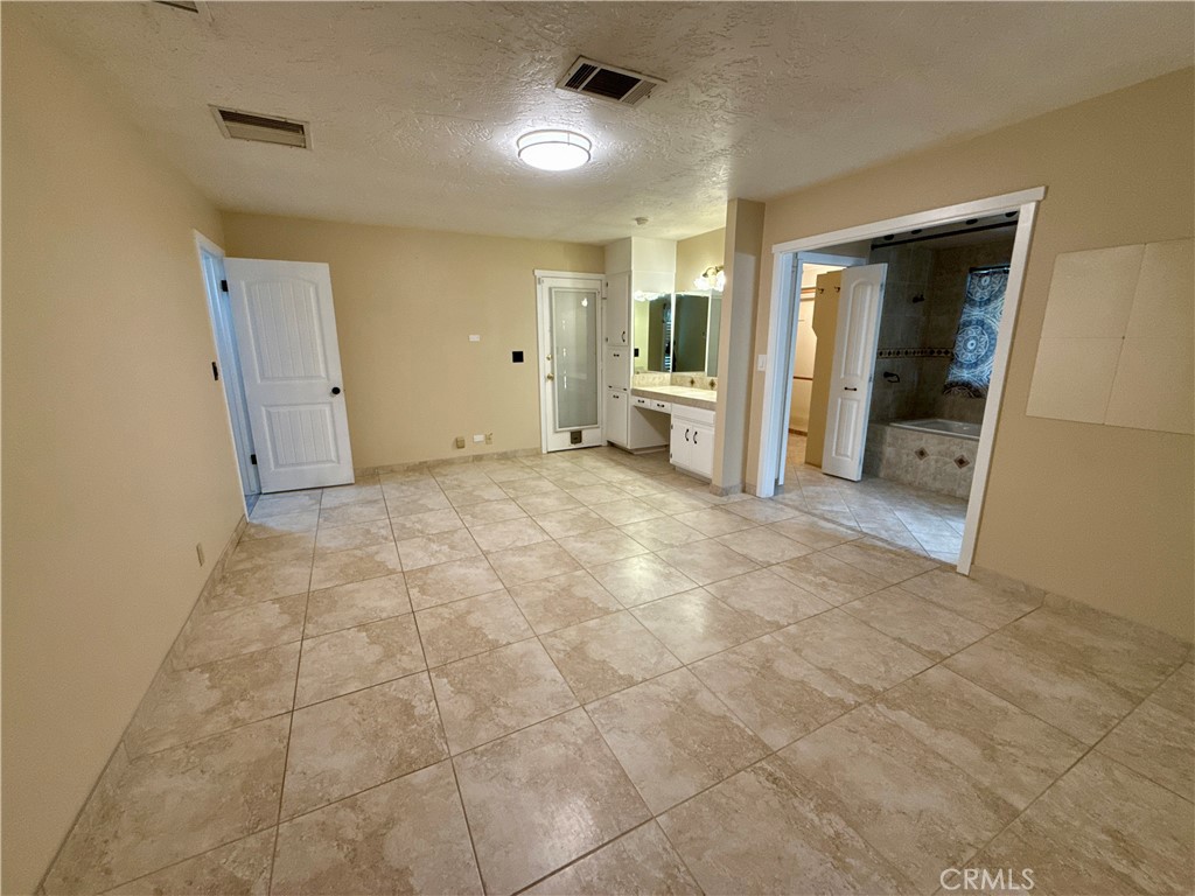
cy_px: 448
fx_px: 483
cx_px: 598
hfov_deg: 102.1
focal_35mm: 14
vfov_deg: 85.7
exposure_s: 1/100
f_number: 2.2
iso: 320
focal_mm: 2.22
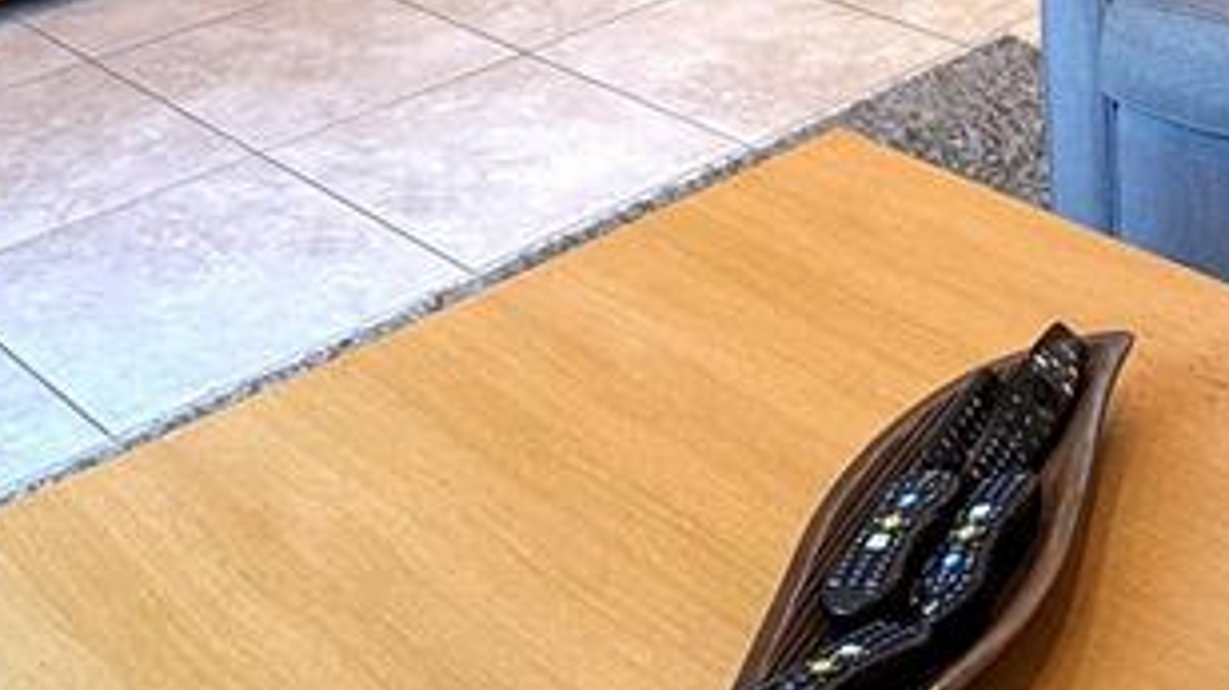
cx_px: 646
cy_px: -642
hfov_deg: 24.5
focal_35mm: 87
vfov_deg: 12.4
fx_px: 2834
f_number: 1.78
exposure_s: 1/60
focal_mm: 6.76
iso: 160
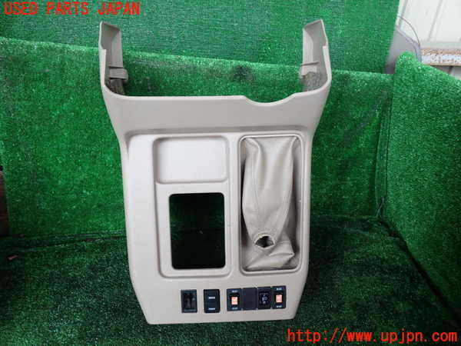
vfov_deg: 46.8
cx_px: 230
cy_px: 173
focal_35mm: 30
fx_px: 400
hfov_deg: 60.0
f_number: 2.3
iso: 160
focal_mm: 5.4
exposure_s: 1/60
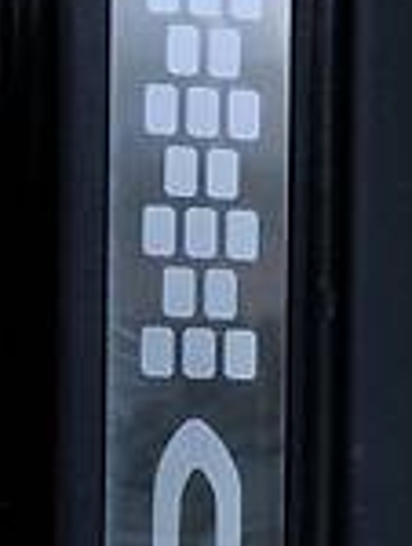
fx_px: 1772
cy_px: 517
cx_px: 809
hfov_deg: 11.9
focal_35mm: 112
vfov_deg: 17.2
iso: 25
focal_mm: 4
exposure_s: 1/40
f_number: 1.8
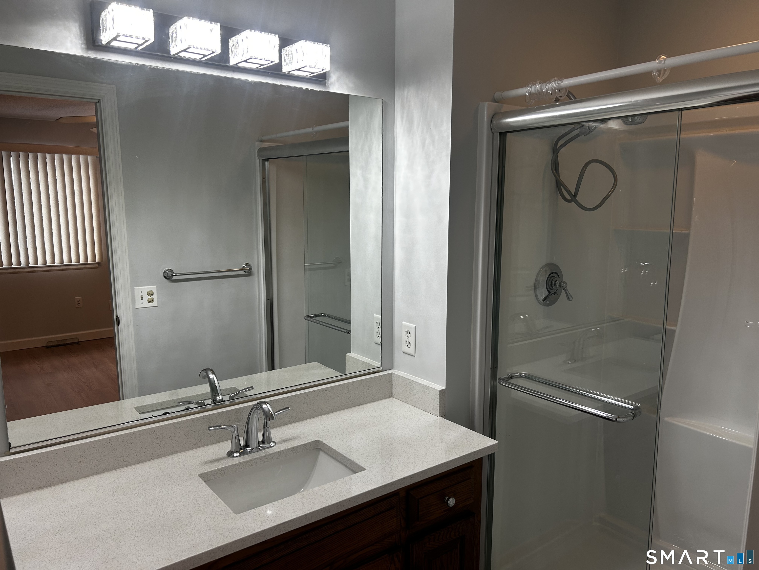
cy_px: 285
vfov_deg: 53.1
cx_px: 380
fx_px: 570
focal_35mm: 26
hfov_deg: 67.3
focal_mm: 5.7
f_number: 1.5
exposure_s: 1/120
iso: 64
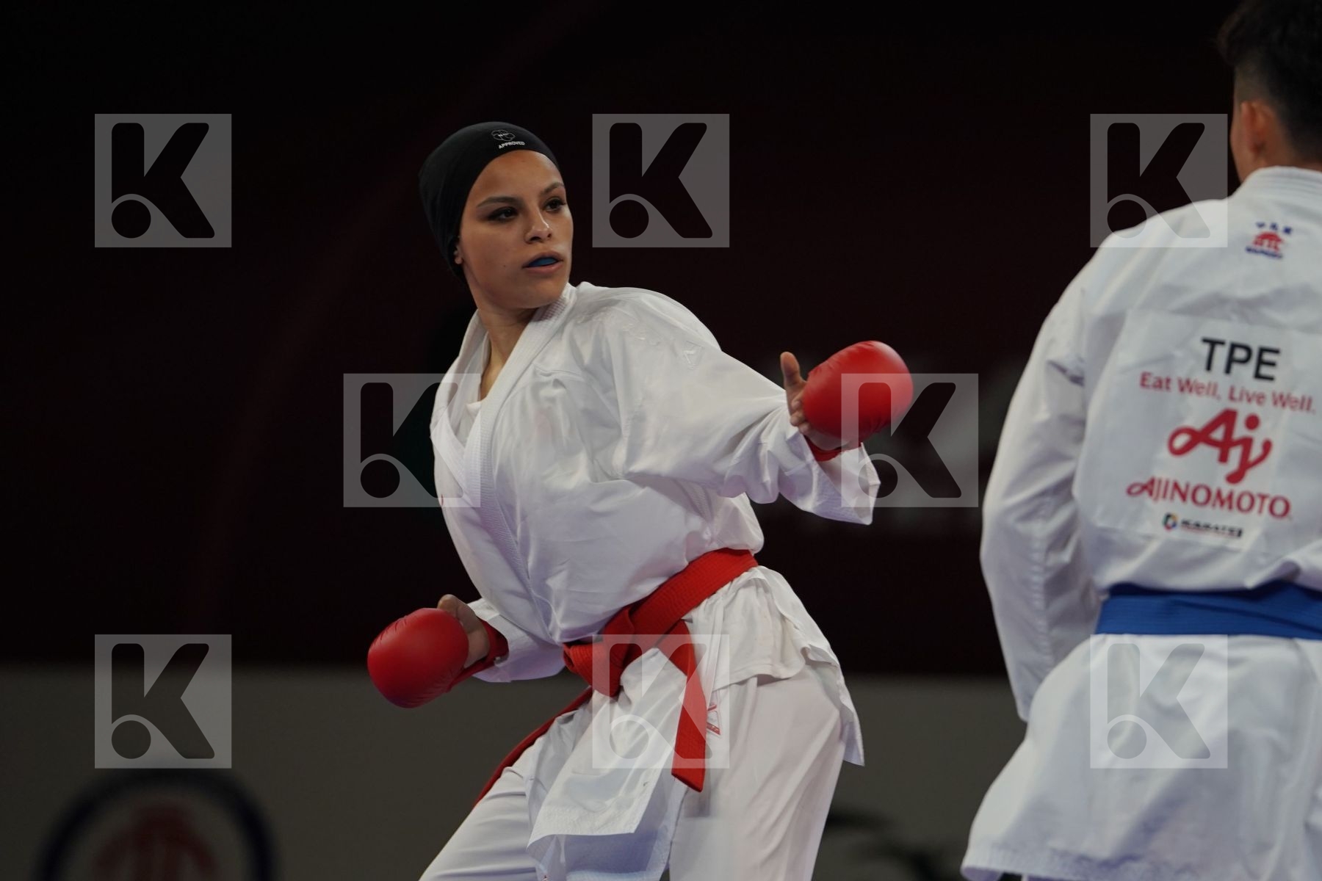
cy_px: 440
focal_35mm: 300
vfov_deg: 4.6
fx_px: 11016
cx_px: 661
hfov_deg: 6.9
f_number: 2.8
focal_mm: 200
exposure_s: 1/1000
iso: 800
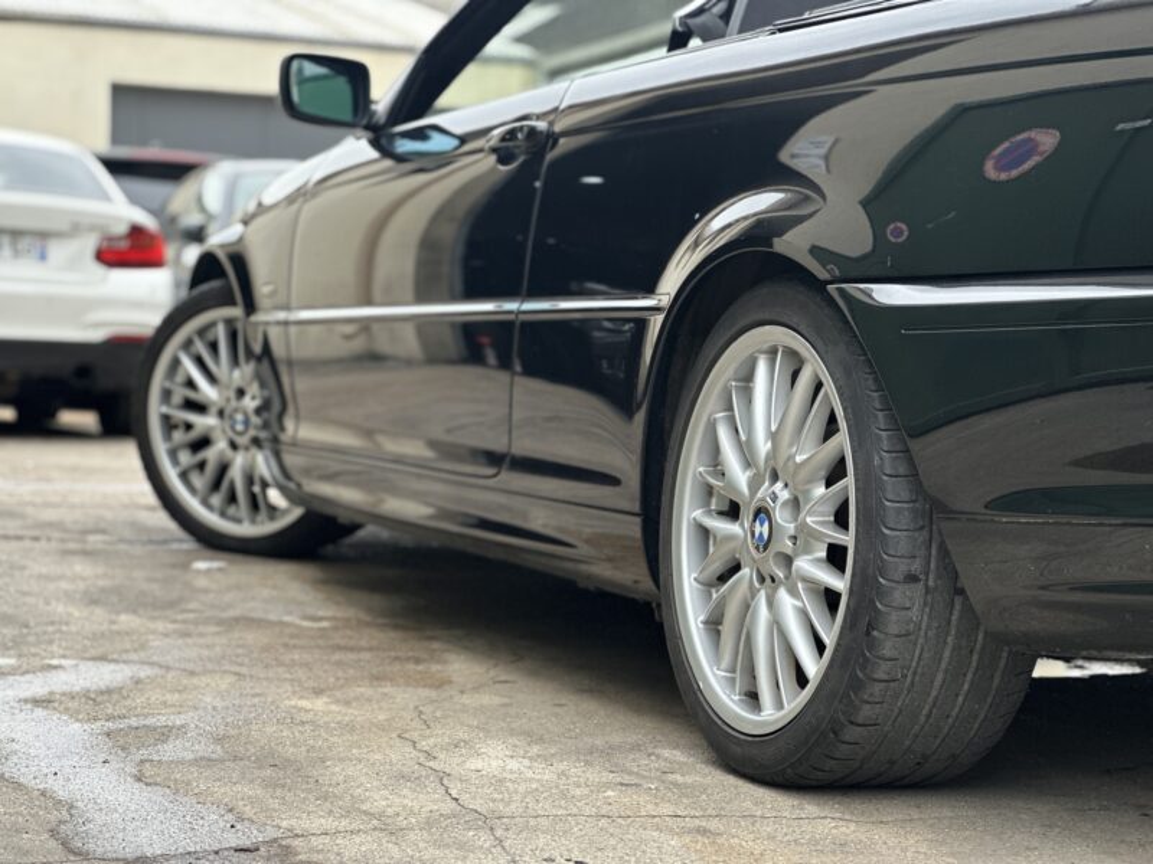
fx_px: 2565
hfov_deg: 25.3
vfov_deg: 19.1
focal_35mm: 77
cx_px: 576
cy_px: 432
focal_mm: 9
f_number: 2.8
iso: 100
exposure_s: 1/121
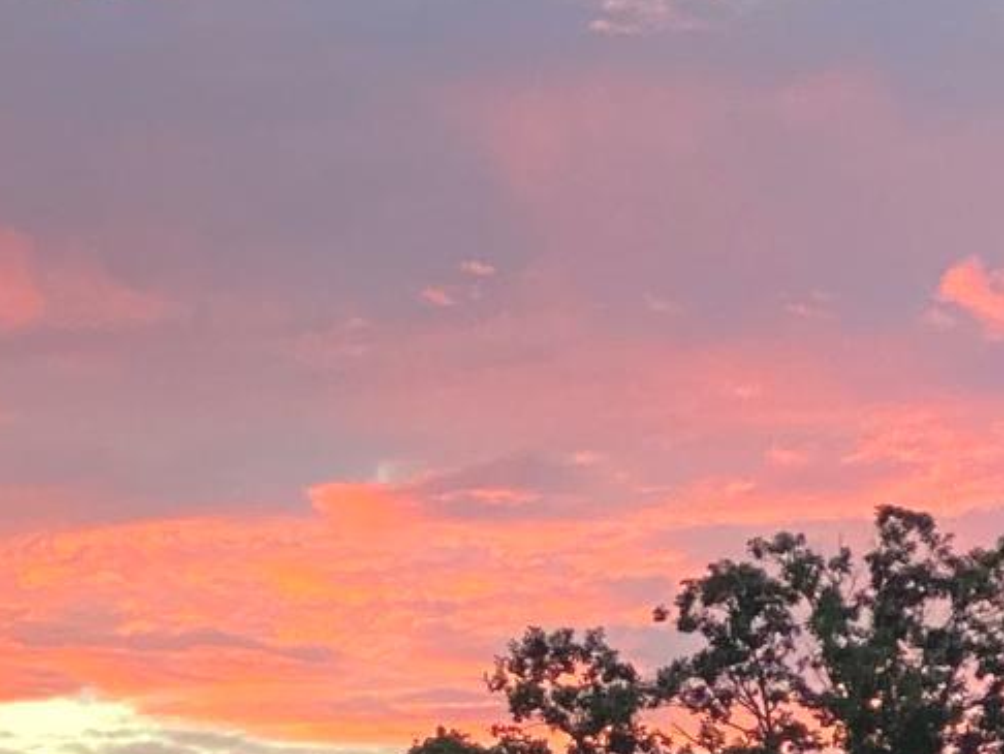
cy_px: 946
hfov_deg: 8.9
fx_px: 6355
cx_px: -250
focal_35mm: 219
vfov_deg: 6.7
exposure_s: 1/60
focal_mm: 6
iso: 200
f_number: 2
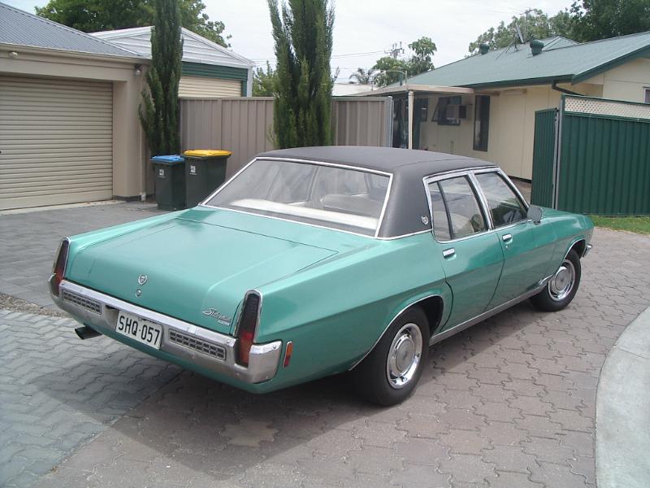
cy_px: 244
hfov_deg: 49.0
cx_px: 325
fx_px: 714
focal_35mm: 38
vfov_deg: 37.7
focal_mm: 5.8
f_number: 4.8
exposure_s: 1/400
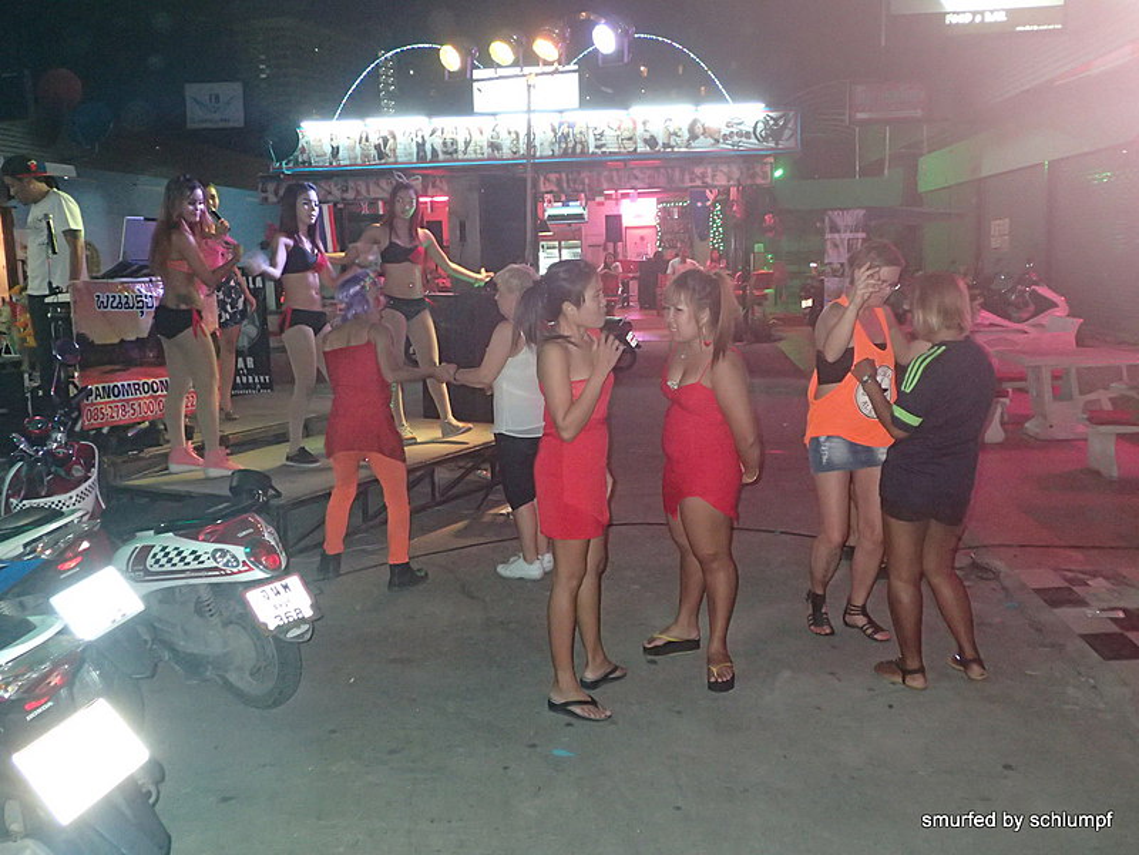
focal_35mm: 32
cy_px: 428
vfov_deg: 44.2
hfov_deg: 56.8
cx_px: 570
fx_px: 1053
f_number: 2.4
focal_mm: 5.87
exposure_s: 1/30
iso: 800
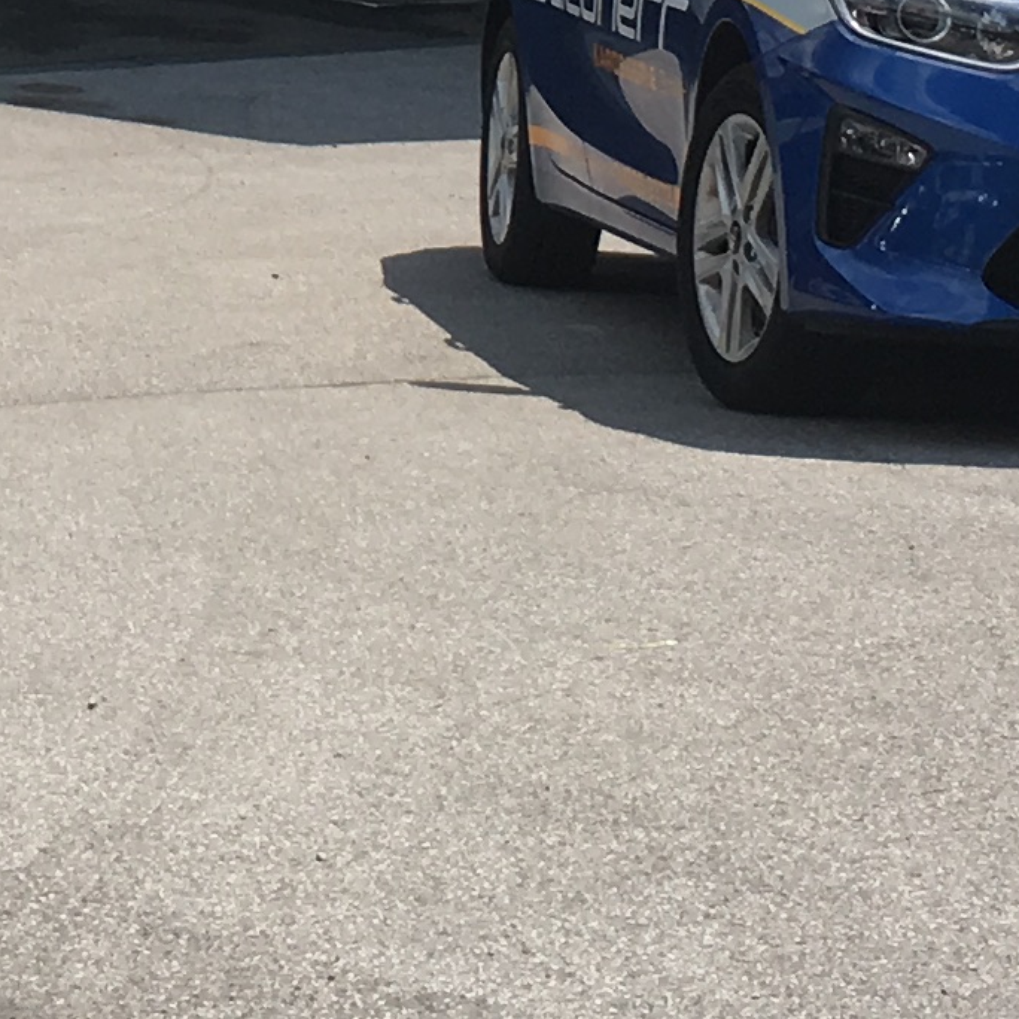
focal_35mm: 151
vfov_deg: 10.9
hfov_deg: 11.3
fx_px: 5029
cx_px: -246
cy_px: -779
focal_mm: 4.15
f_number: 2.2
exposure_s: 1/1479
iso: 25
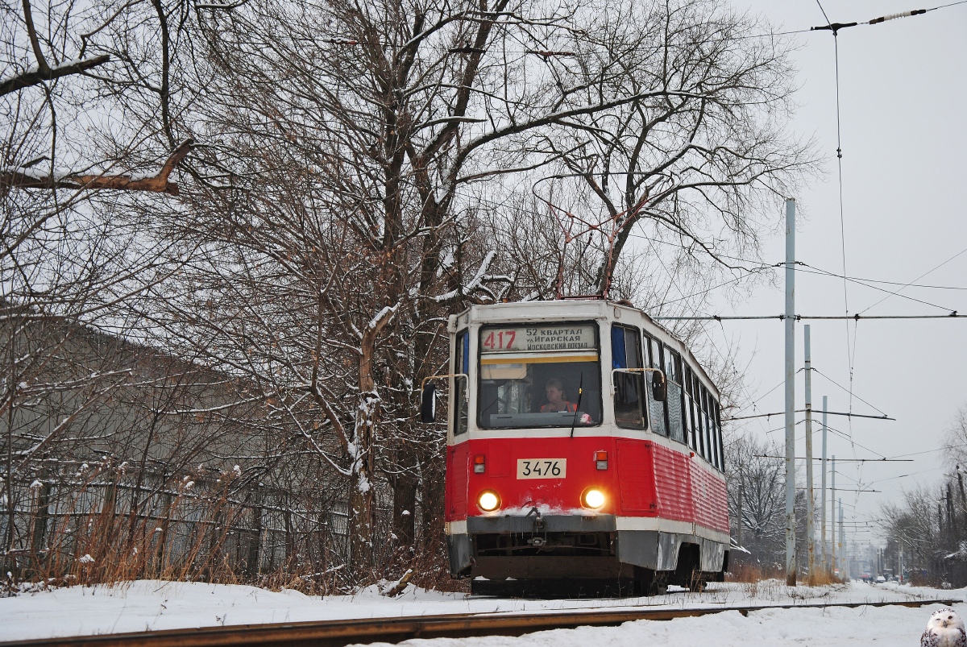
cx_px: 484
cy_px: 324
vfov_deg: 17.5
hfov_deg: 26.0
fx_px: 2097
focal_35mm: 78
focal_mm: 52
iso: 100
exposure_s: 1/100
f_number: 5.6
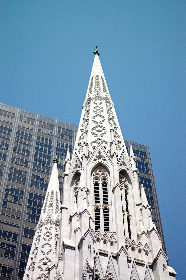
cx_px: 93
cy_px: 140
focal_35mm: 75
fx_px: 582
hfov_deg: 18.1
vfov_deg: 27.0
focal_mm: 50
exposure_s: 1/8000
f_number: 1.8
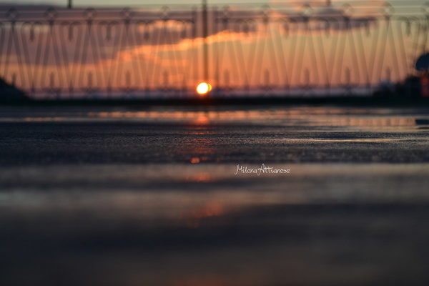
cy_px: 143
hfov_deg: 24.6
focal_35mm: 82
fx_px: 983
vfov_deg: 16.6
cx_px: 214
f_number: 5.6
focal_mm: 55
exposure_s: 1/125
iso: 100
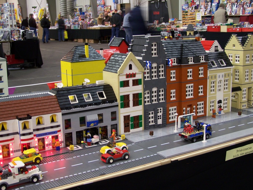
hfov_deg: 37.5
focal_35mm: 51
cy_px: 95
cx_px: 126
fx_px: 373
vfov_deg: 28.6
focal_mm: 8.5
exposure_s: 1/2
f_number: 3
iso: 80
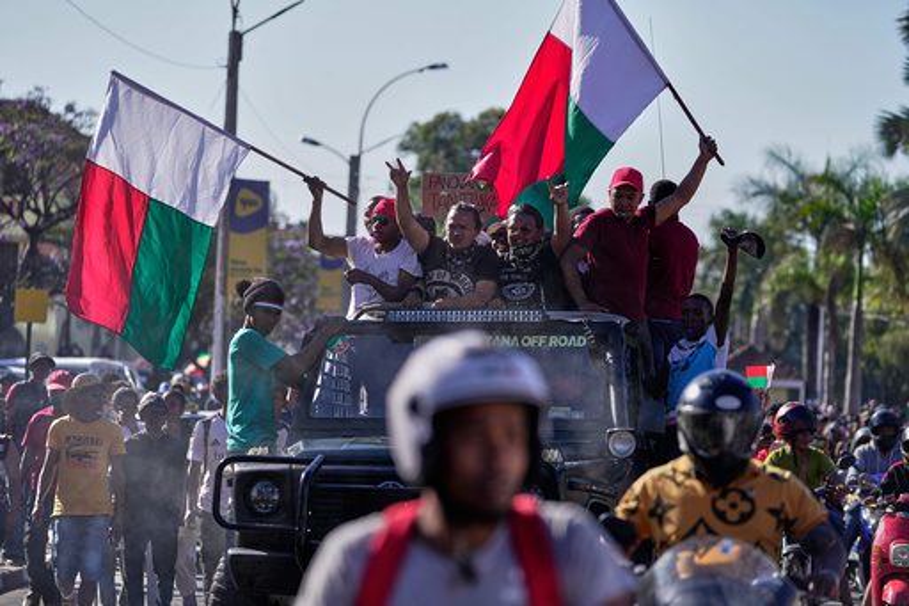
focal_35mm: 129
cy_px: 303
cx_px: 454
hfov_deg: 15.9
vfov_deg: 10.6
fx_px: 3256
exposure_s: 1/1600
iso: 160
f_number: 3.5
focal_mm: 129
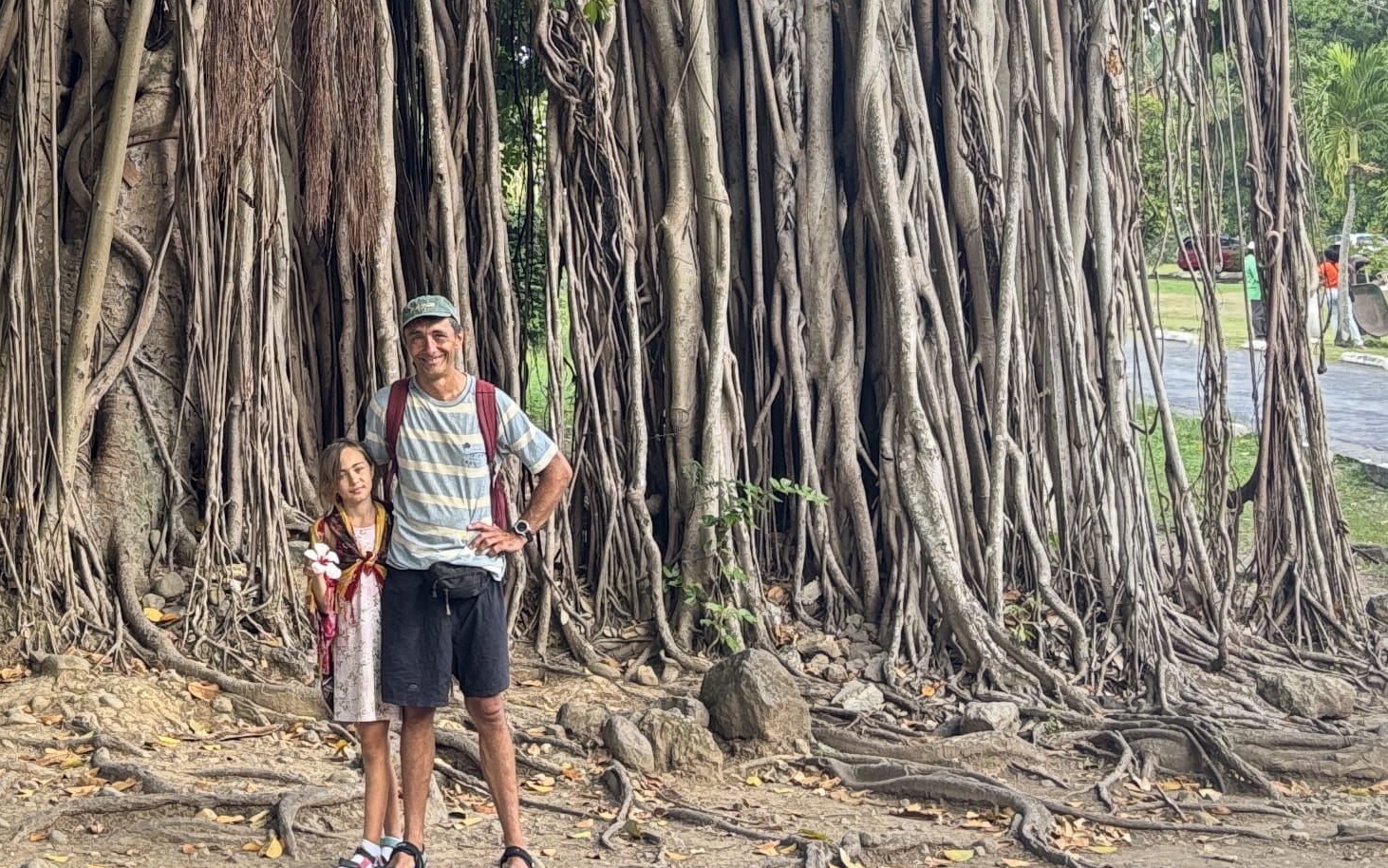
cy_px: -500
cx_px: 226
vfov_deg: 15.6
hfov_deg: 26.5
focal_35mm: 76
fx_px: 2875
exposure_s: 1/121
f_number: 1.6
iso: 40
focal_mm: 5.96
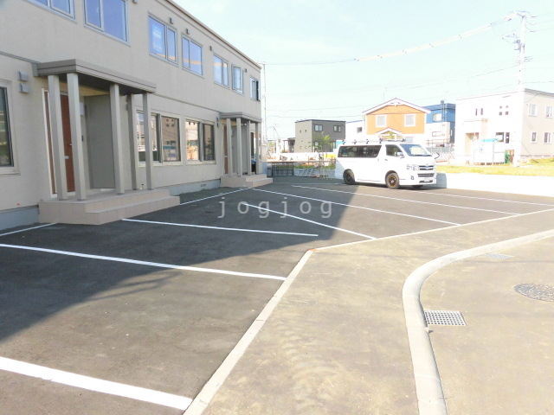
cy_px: 208
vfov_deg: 56.8
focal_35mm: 24
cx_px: 277
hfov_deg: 71.6
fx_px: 384
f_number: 3.1
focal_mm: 4.3
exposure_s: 1/500
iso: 100
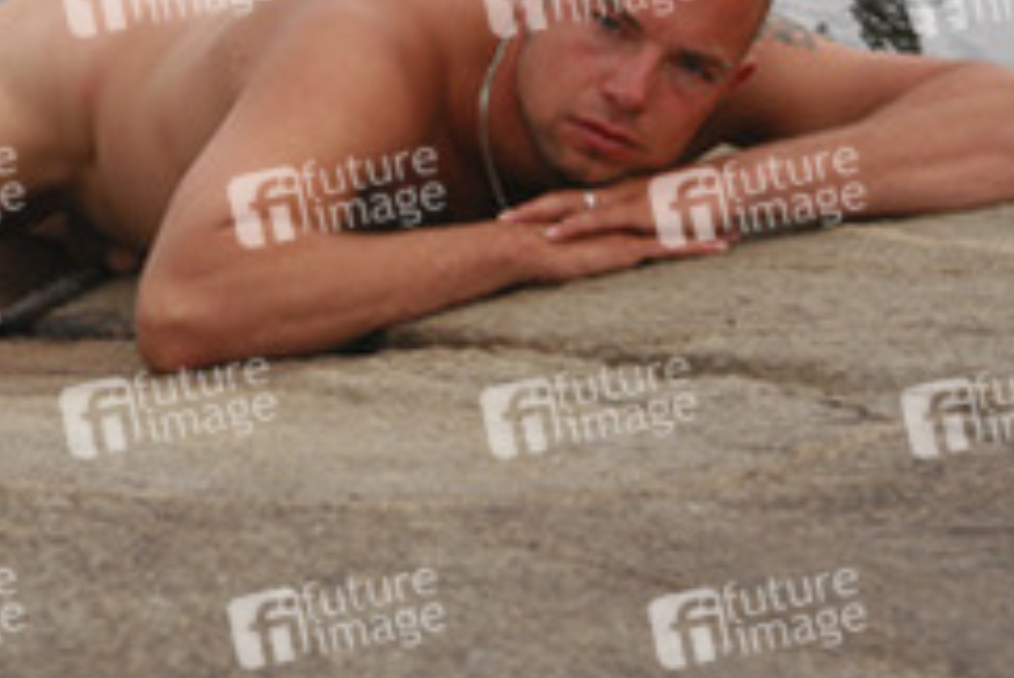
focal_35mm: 157
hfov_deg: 13.0
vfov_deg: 8.7
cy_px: 93
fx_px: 4425
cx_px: 225
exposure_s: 1/160
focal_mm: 56
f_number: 8
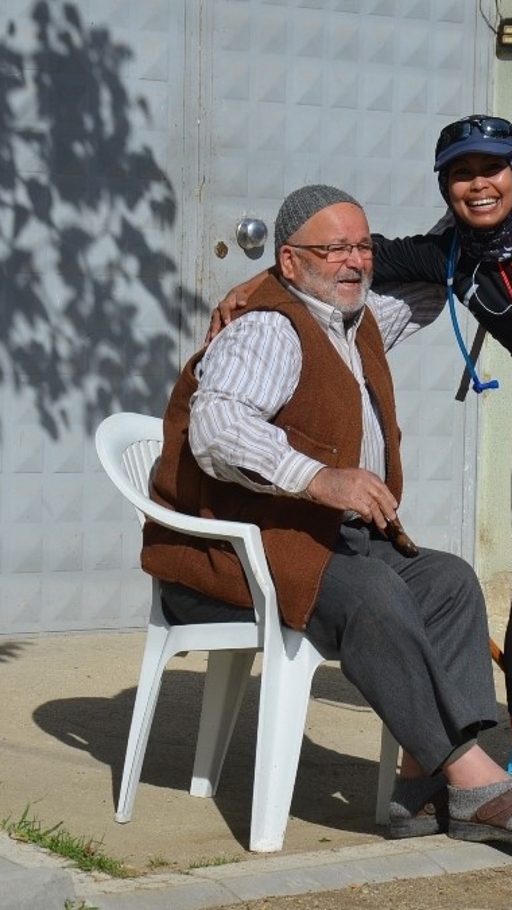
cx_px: 344
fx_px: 3787
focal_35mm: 157
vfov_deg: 13.7
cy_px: 456
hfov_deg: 7.7
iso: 360
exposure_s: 1/2000
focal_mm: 66
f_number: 8
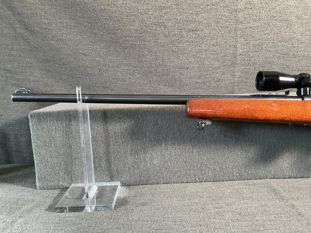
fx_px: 261
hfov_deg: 61.7
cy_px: 116
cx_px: 156
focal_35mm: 29
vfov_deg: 48.2
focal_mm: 3
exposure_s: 1/40
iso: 200
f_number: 1.8
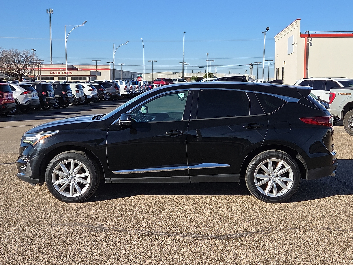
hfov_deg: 39.7
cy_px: 132
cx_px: 176
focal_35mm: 48
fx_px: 489
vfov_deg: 30.3
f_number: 1.8
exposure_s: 1/10000
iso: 76
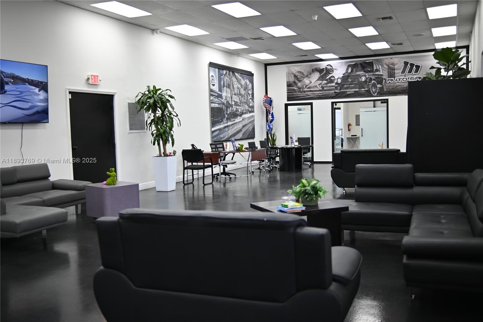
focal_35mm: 34
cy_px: 161
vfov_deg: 38.9
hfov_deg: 55.8
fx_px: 456
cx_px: 242
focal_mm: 23
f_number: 1.4
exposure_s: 1/200
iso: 125
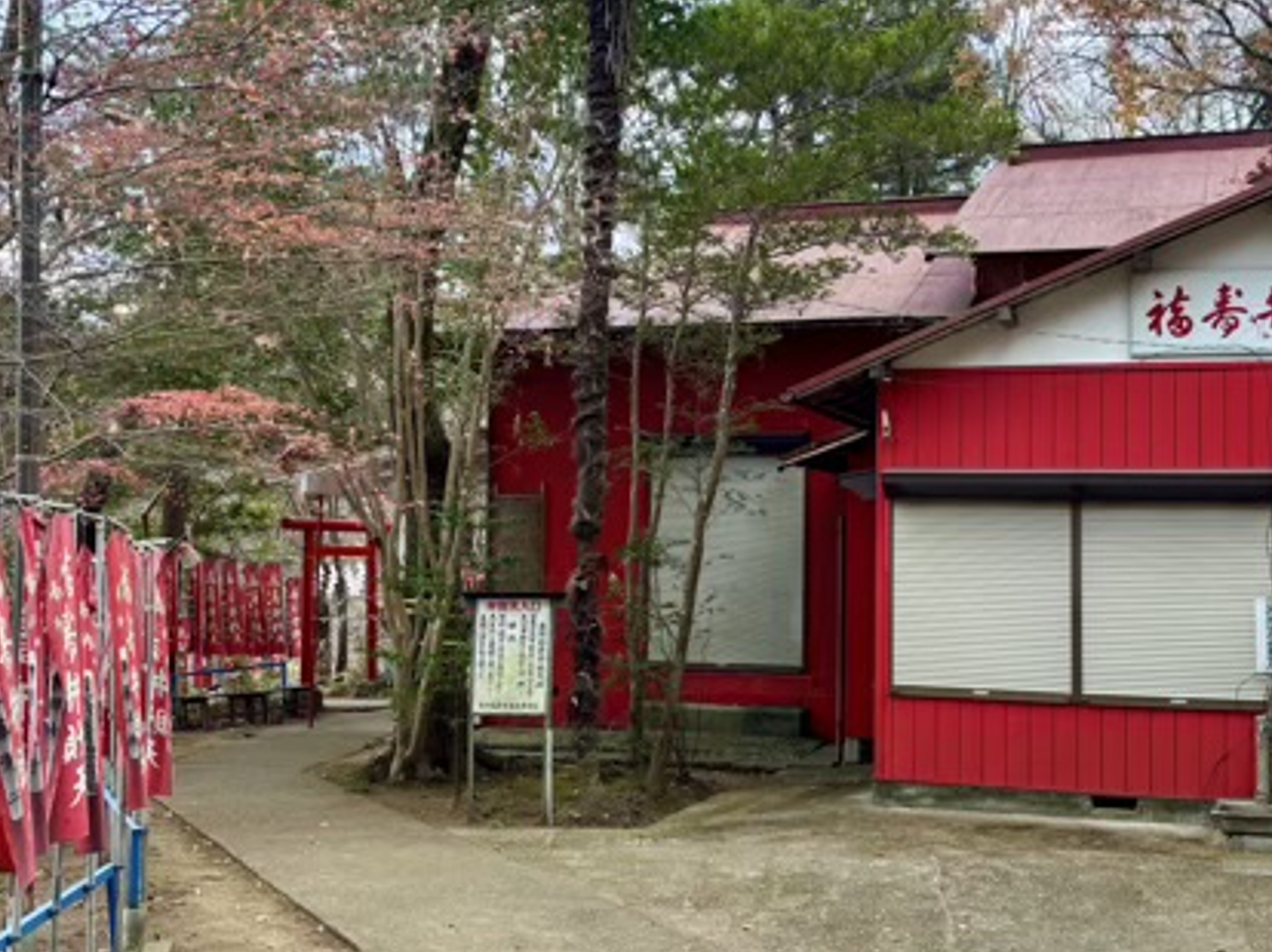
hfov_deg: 42.8
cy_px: 462
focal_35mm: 44
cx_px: 756
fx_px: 1616
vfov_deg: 32.8
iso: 50
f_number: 1.6
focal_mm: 5.96
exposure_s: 1/166
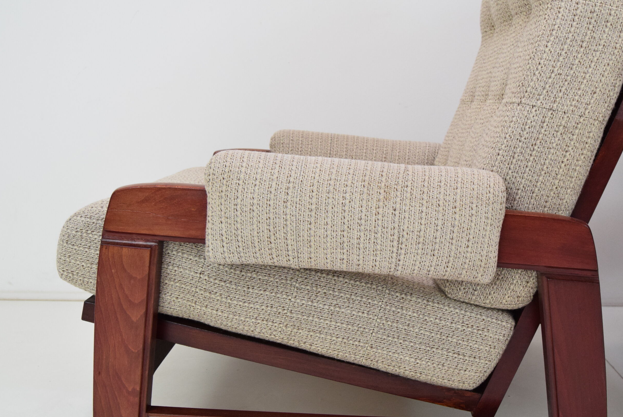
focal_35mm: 41
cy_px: 244
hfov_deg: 47.2
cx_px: 360
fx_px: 710
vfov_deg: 32.6
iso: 1600
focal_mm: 22
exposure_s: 1/200
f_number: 7.1
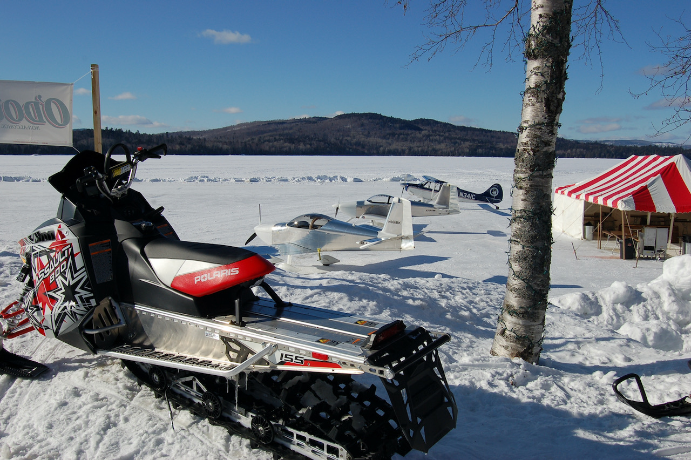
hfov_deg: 53.2
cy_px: 230
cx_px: 346
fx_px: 691
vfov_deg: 36.8
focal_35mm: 36
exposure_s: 1/500
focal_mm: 24
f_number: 11
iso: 200
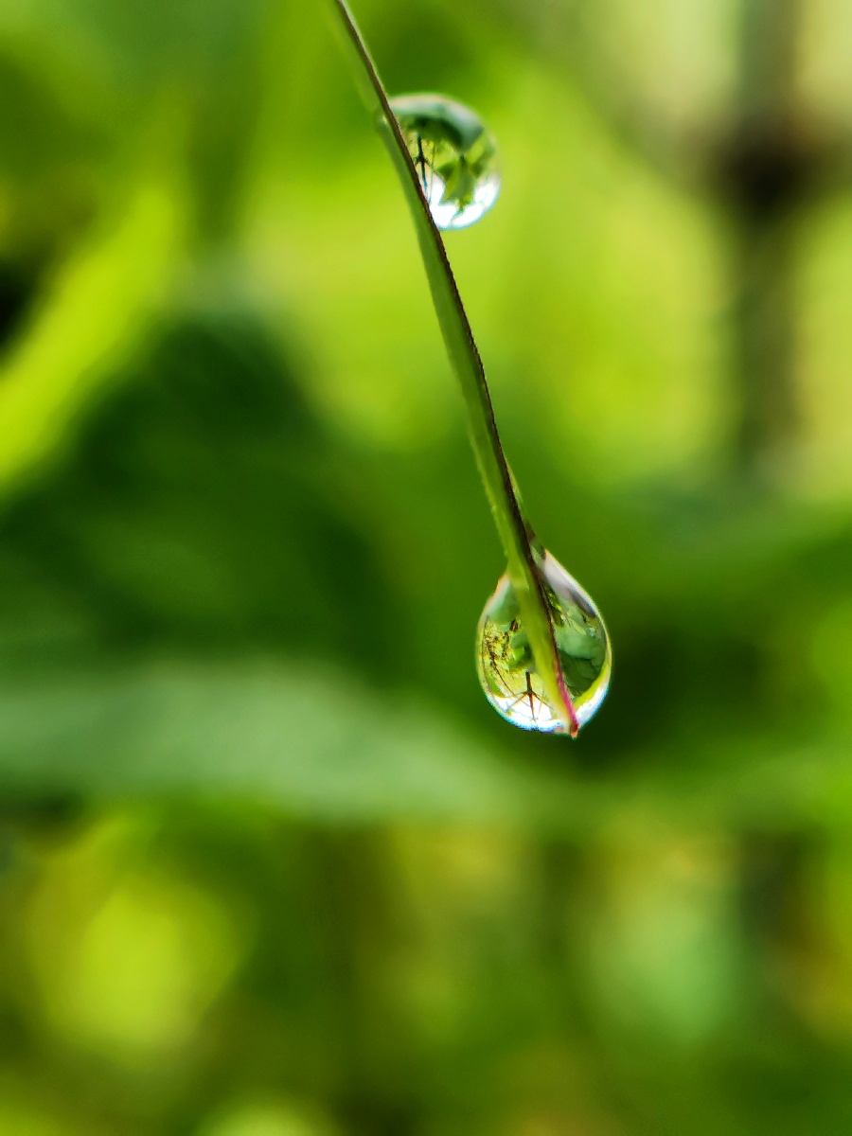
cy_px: 568
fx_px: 2560
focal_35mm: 78
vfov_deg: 25.0
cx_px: 426
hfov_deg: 18.9
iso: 80
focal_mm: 4.66
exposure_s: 1/100
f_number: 1.4
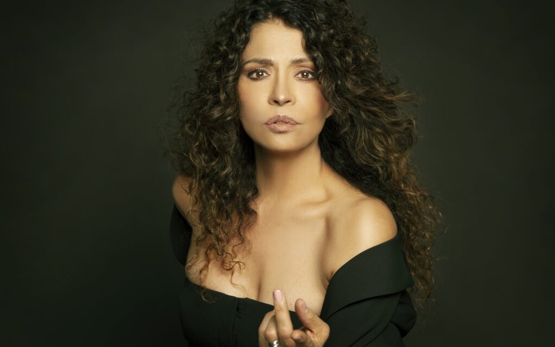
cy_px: 164
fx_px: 1316
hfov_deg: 23.8
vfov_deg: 15.0
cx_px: 278
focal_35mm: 87
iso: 200
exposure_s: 1/125
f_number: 10
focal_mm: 85
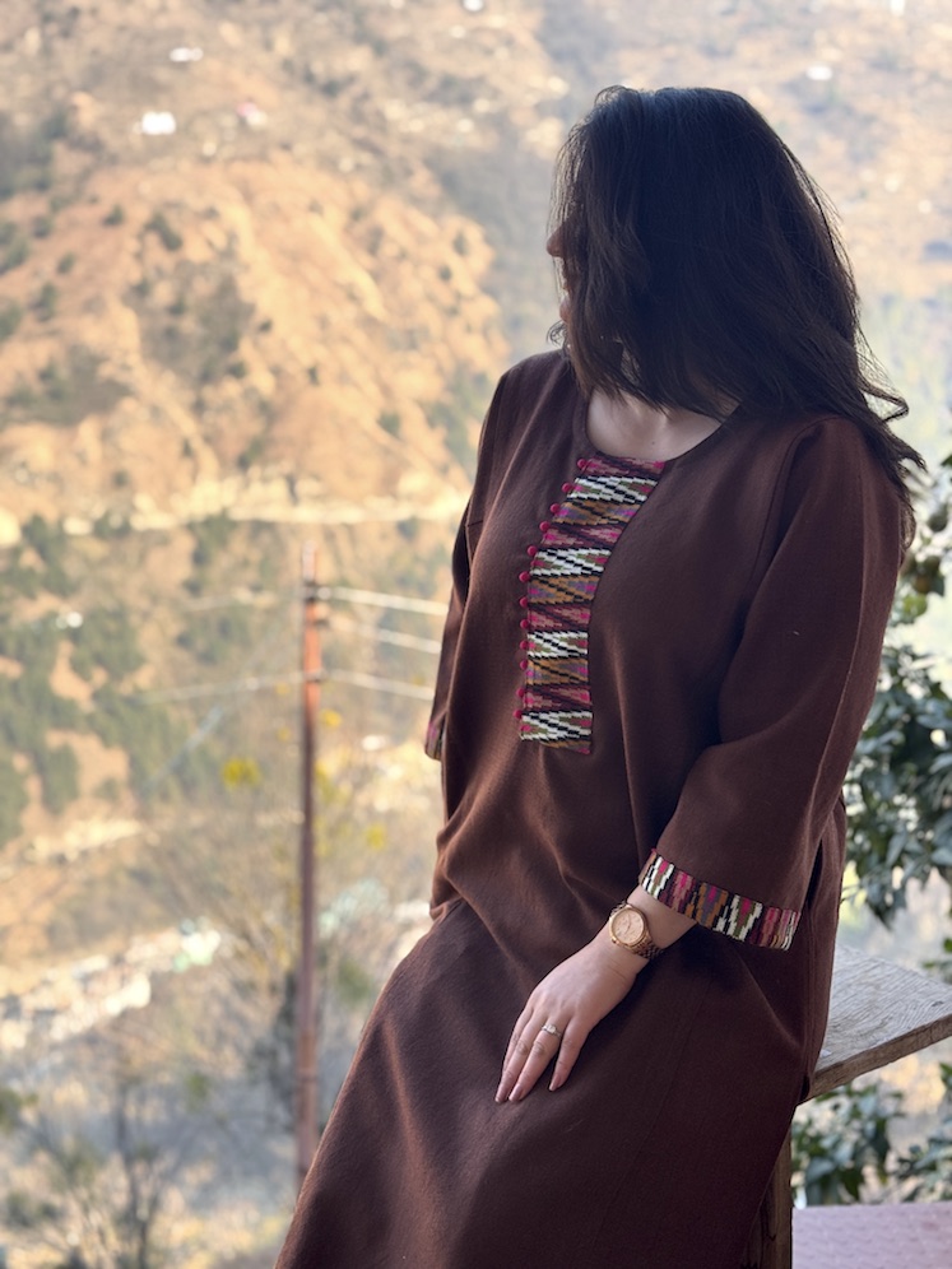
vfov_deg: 39.7
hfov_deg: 30.3
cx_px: 476
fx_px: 1760
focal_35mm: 48
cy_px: 634
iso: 64
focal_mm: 6.76
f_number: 1.78
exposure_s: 1/731
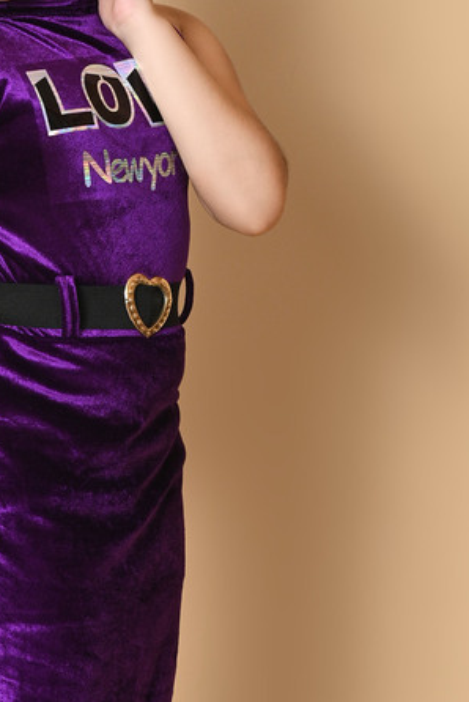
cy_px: 471
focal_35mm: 157
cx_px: 52
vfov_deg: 13.1
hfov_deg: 8.7
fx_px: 3063
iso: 250
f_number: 11
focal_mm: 70
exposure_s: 1/160
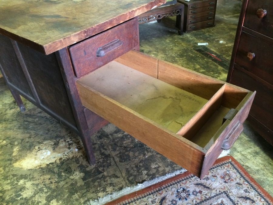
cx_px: 136
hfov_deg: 60.0
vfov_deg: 46.8
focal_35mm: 30
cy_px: 102
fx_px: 237
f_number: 2.2
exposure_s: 1/17
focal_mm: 4.12
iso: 320
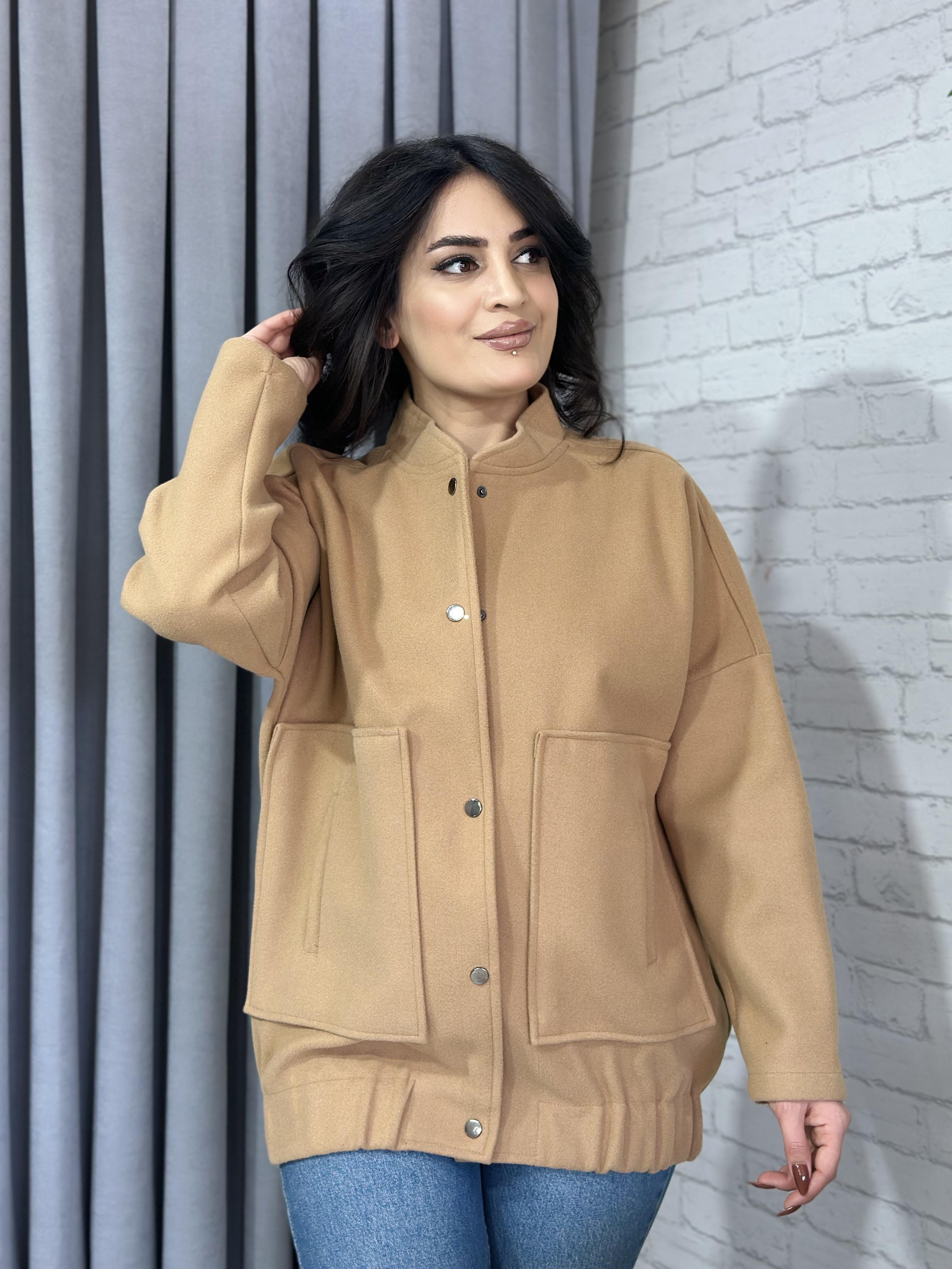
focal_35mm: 48
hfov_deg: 30.3
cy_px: 634
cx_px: 476
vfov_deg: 39.7
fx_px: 1760
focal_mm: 6.86
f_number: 1.78
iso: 100
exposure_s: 1/100
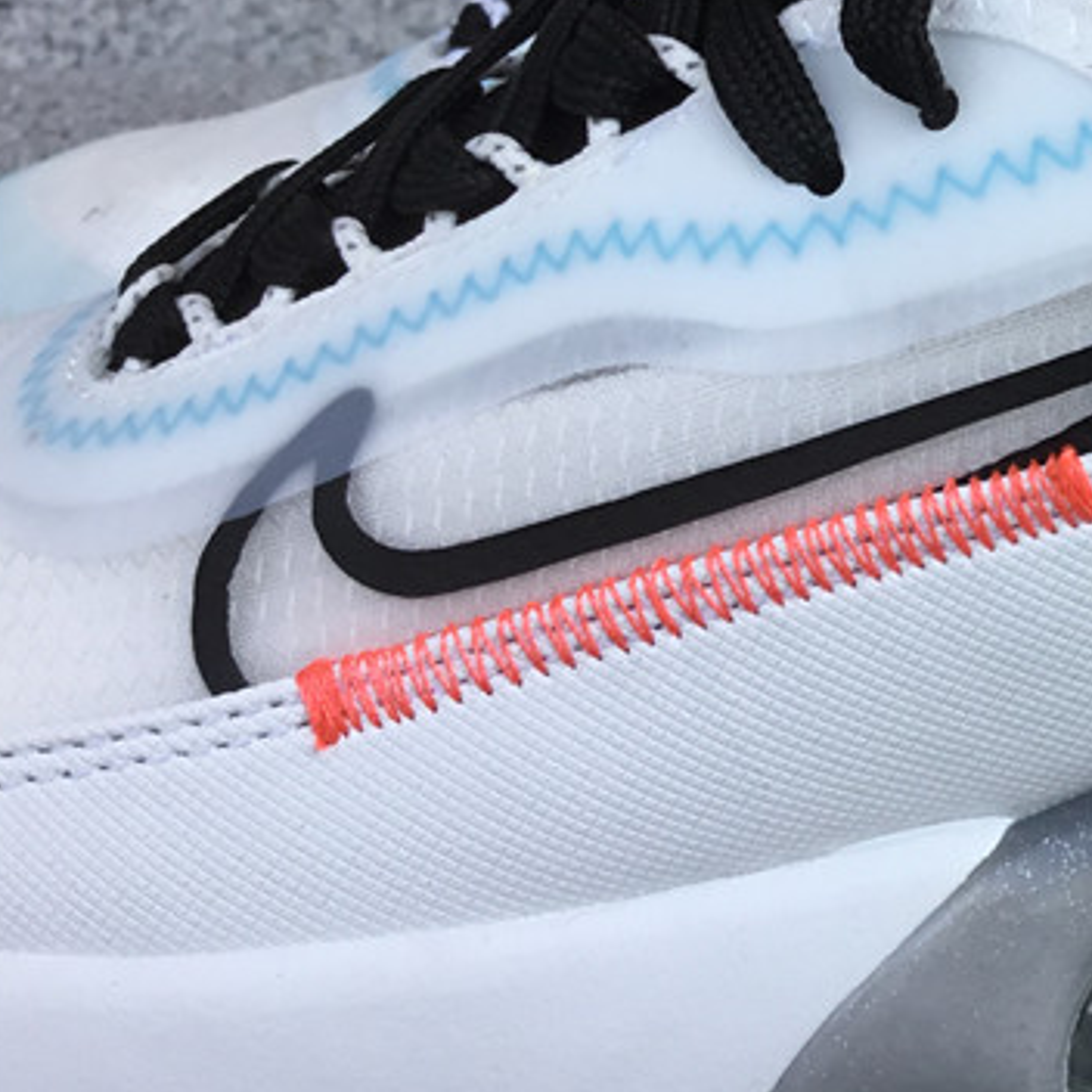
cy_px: 358
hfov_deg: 22.4
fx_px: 2498
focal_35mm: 70
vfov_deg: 24.5
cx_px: 1374
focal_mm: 3.3
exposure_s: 1/482
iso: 25
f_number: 2.4
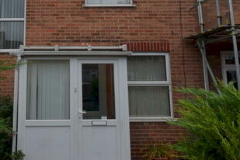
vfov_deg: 37.9
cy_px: 39
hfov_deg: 54.2
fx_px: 227
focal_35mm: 34
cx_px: 72
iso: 200
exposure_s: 1/250
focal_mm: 10
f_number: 8
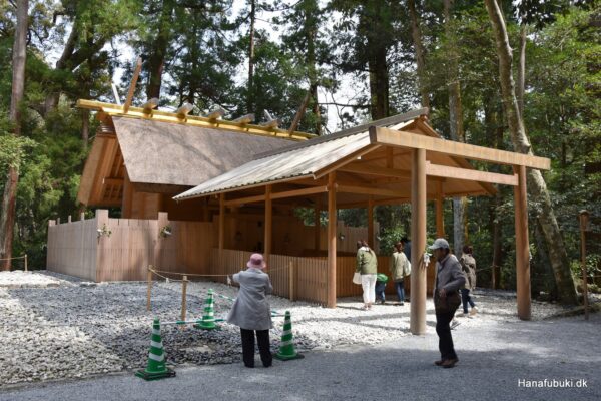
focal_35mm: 32
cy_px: 200
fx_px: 526
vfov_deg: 41.7
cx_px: 300
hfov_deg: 59.5
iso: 100
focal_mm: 21
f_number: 7.1
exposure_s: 1/100
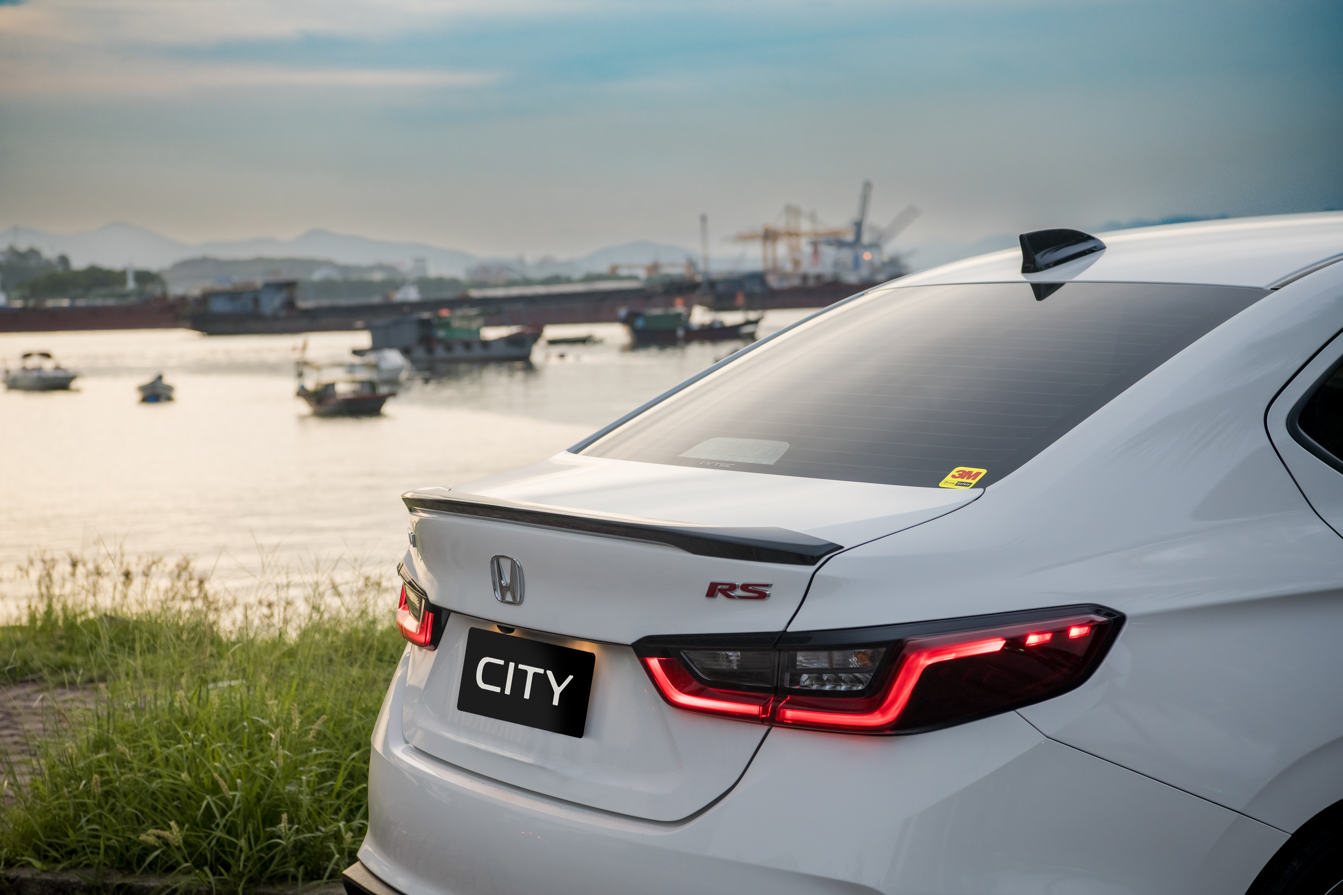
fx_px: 2611
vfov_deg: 19.5
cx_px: 672
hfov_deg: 28.8
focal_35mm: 70
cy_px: 448
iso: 400
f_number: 5.6
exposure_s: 1/60
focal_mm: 70
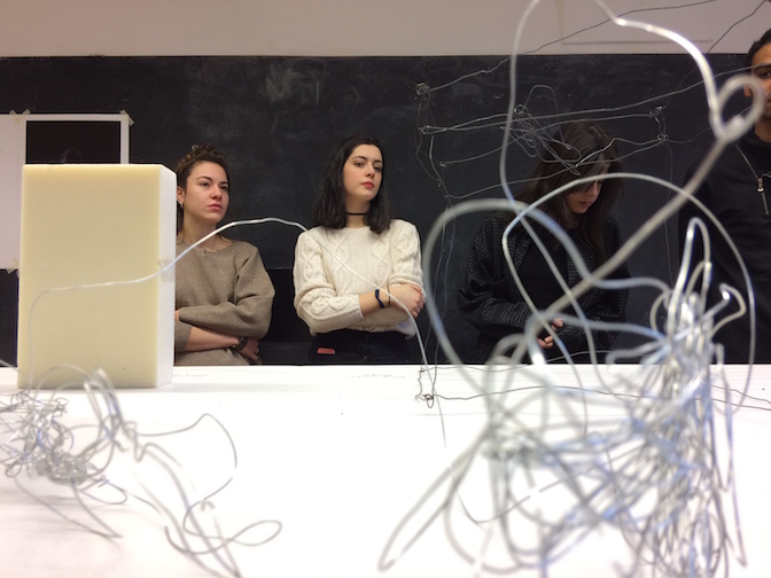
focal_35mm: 29
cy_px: 289
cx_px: 386
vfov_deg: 48.2
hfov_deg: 61.7
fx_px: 646
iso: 40
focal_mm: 4.15
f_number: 2.2
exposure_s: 1/33
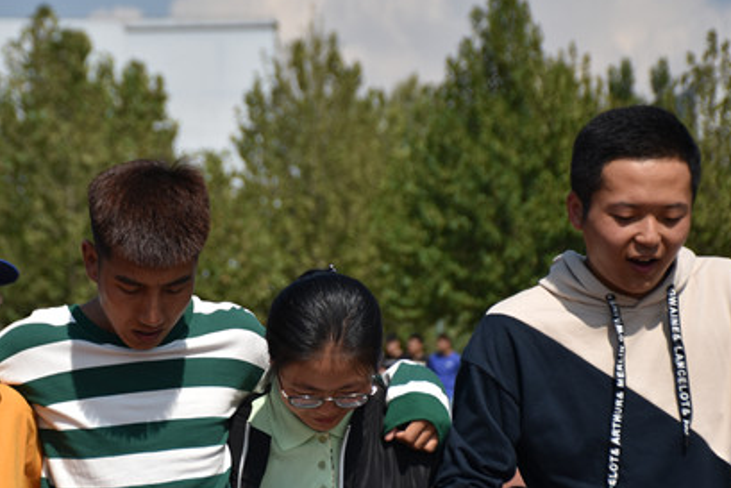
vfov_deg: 7.8
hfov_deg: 11.7
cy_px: 356
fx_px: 3570
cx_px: 243
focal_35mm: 176
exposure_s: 1/1000
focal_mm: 75
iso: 100
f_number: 5
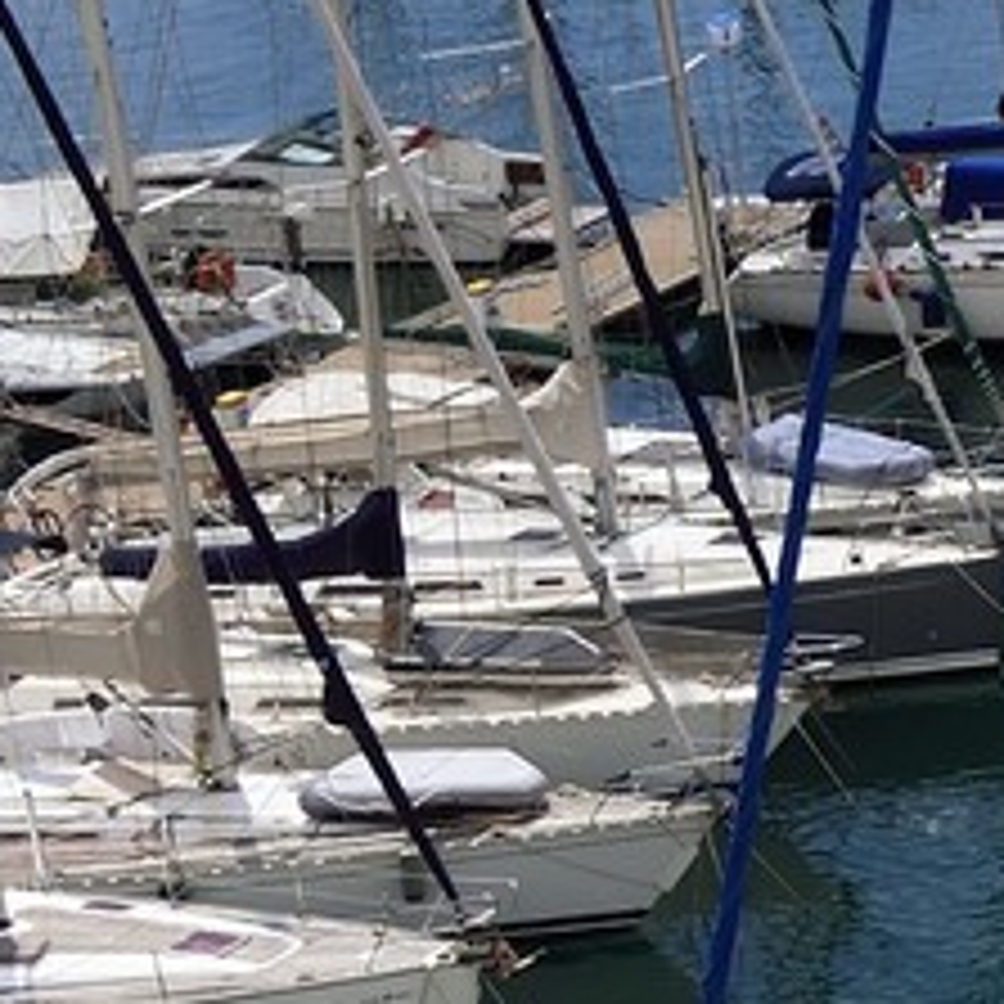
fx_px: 6005
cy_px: 331
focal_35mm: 183
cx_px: 3566
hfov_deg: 7.6
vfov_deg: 9.5
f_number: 9
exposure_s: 1/800
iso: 200
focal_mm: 30
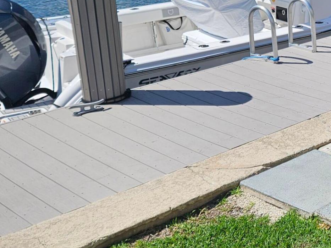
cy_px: 73
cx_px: 448
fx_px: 679
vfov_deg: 20.6
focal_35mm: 71
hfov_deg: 23.6
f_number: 1.8
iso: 25
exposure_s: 1/3540
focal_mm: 5.4
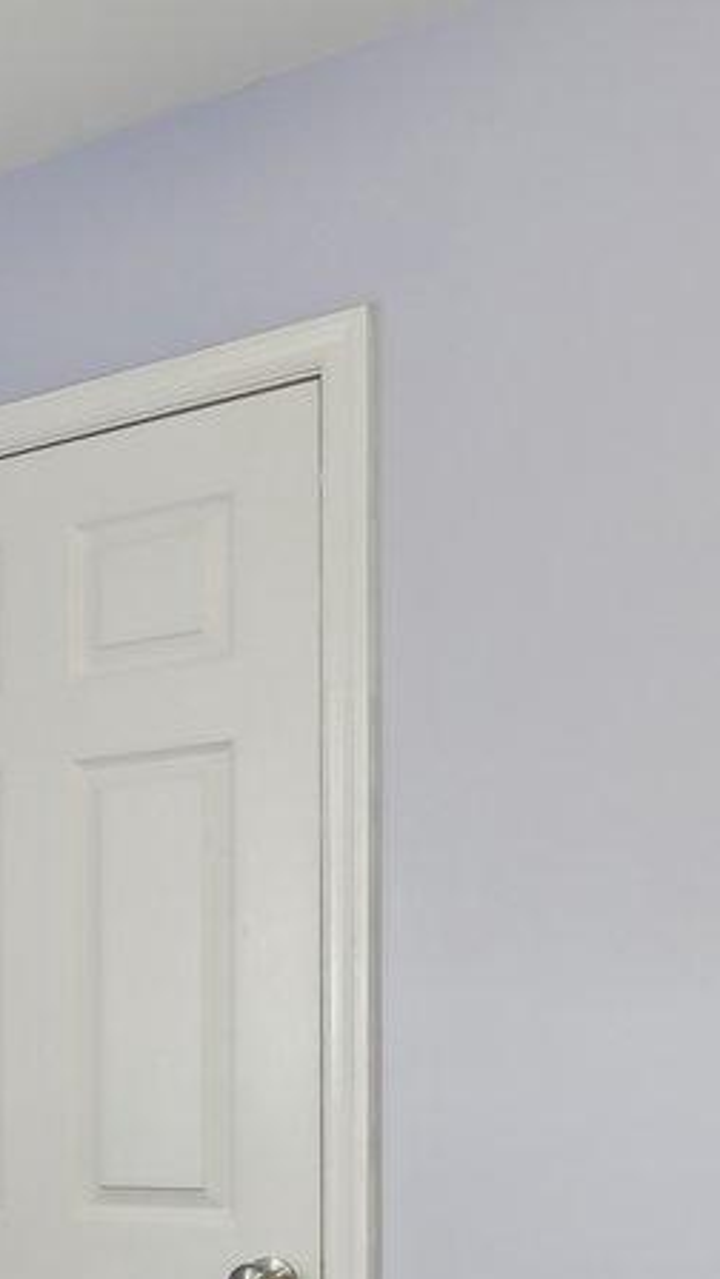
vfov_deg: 30.5
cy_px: 1071
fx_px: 2274
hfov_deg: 13.8
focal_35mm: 67
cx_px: -923
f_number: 8
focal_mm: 14
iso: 400
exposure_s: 1/8
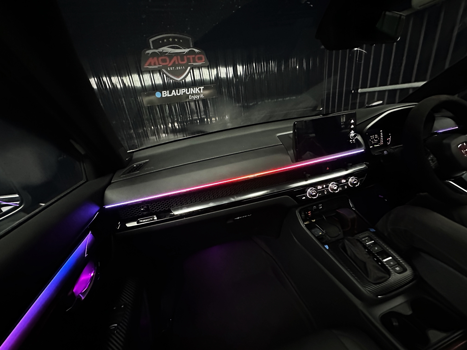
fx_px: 189
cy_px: 175
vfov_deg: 85.7
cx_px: 234
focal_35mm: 14
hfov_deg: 102.1
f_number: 2.2
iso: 1600
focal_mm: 2.22
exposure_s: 1/30
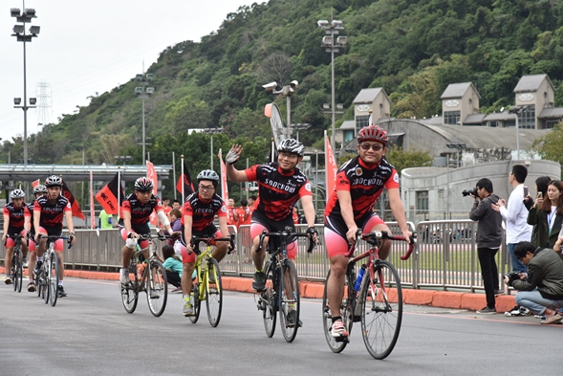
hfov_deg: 17.1
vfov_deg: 11.4
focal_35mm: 120
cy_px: 188
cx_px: 282
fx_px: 1877
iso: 800
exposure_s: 1/400
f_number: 8
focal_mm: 120
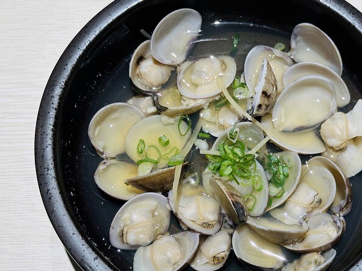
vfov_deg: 21.3
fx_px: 721
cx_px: 230
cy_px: 150
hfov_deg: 28.1
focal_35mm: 69
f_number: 1.78
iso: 80
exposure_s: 1/120
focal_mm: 6.86
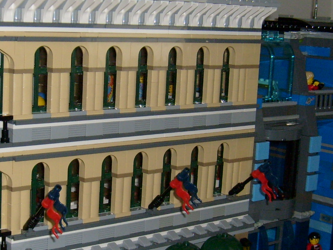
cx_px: 92
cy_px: 138
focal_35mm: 78
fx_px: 750
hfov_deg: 24.8
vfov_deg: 18.9
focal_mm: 5.8
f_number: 2.8
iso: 100
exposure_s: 1/45
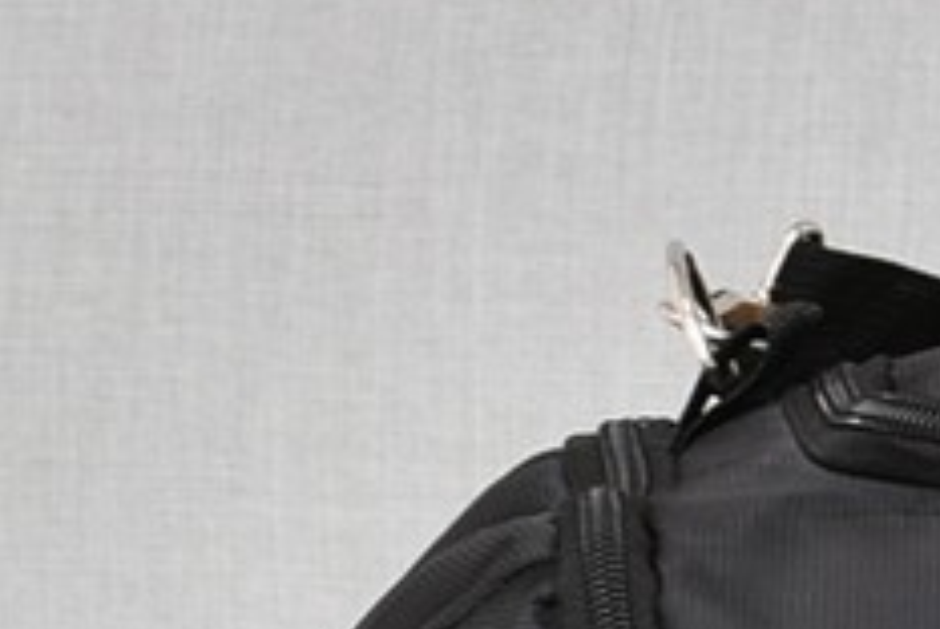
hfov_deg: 7.5
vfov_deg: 5.2
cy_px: 770
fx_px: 6902
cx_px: 1924
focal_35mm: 264
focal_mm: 32
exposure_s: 1/60
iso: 100
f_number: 5.6
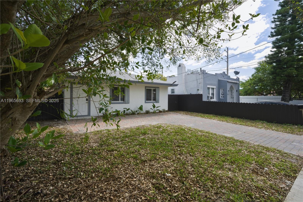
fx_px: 135
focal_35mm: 16
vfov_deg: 73.7
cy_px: 101
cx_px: 152
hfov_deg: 96.7
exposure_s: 1/125
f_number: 8
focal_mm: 16
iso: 100
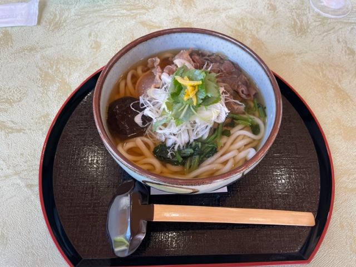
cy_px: 134
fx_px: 267
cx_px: 178
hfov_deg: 67.3
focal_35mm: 26
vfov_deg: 53.1
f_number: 1.6
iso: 64
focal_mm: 4.2
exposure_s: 1/121
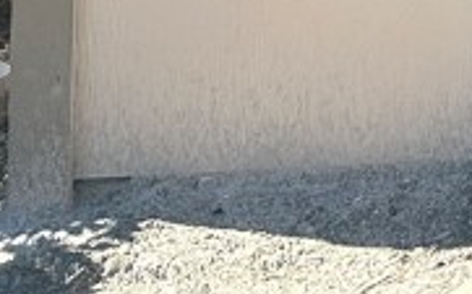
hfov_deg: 11.2
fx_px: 2006
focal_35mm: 156
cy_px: -684
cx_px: 1147
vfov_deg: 7.2
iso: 50
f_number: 1.5
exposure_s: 1/1079
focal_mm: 5.7
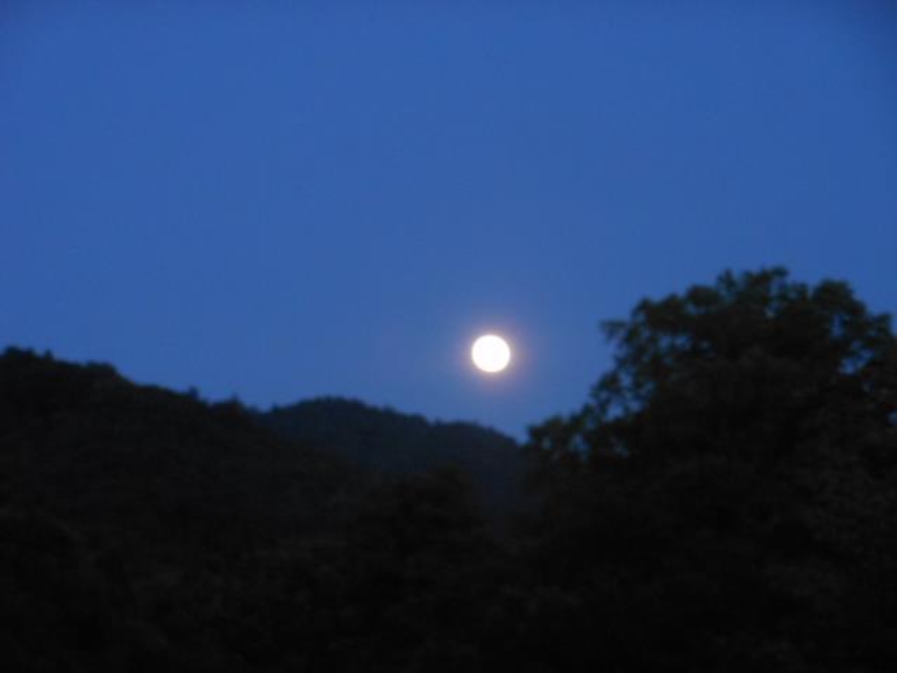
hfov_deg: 17.7
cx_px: 448
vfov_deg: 13.3
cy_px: 336
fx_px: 2876
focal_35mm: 111
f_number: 4.8
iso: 400
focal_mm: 19.7
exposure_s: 1/5
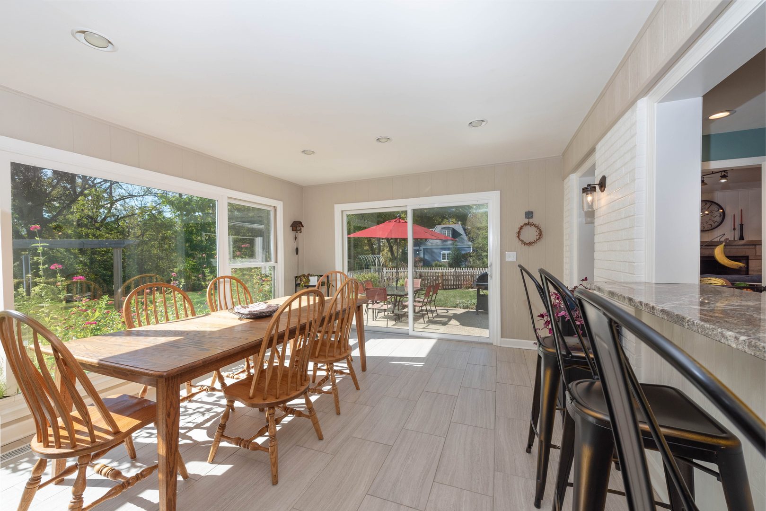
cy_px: 256
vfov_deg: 81.2
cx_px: 383
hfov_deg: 104.2
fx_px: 298
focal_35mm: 14
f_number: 9
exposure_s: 1/80
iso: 100
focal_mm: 14
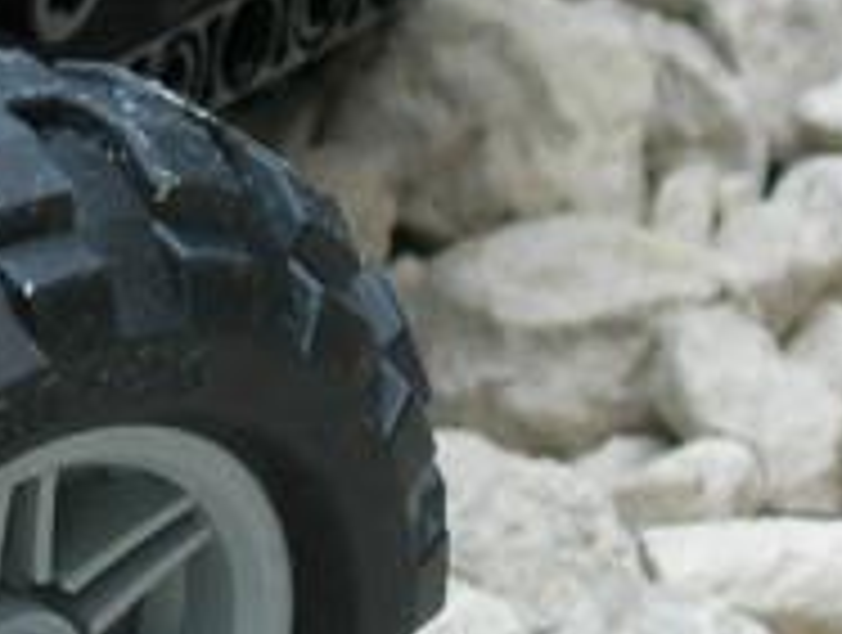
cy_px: 243
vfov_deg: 3.3
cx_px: -612
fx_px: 10918
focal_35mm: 448
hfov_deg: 4.4
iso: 64
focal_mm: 17
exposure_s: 1/13
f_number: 4
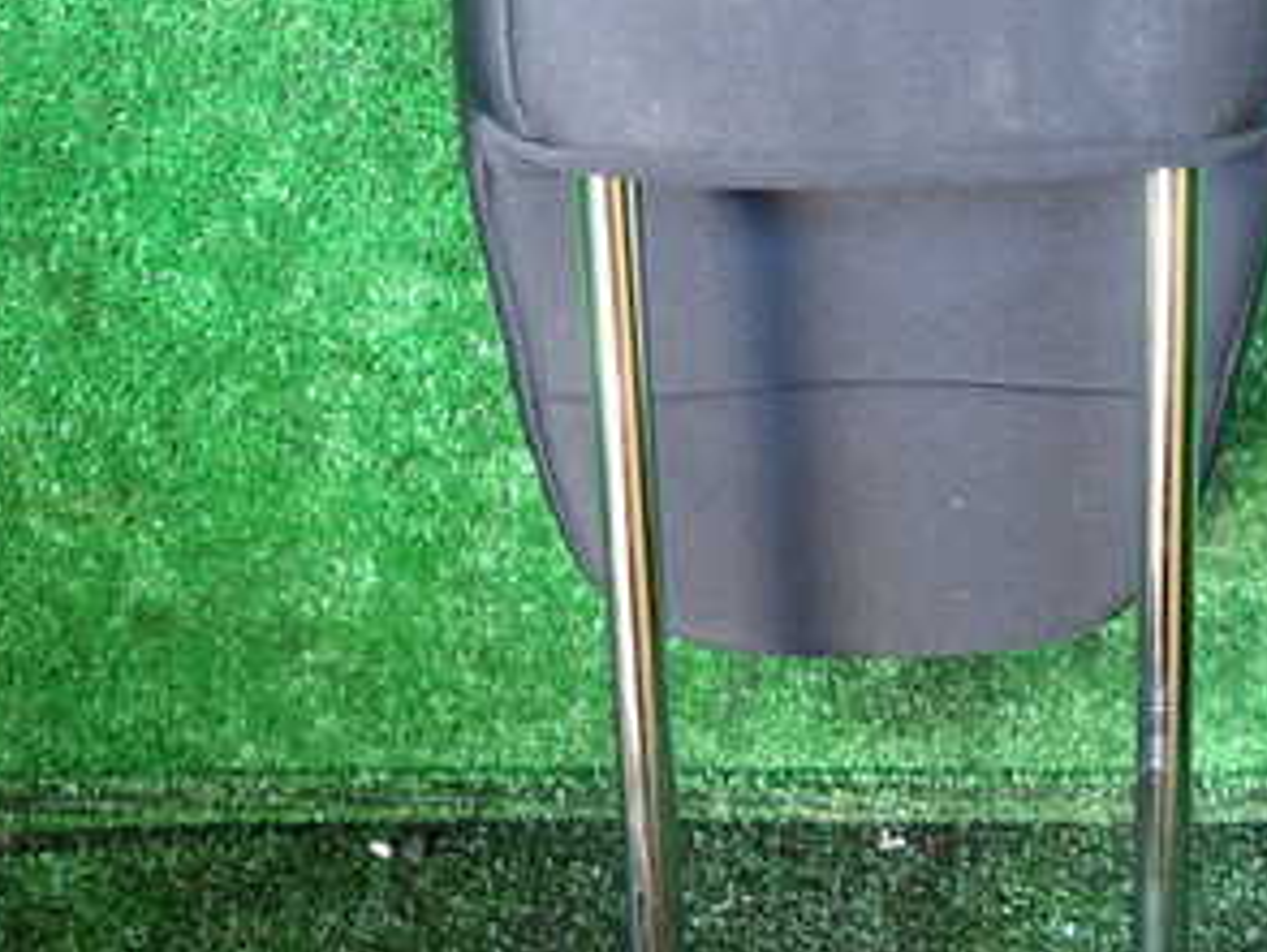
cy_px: 448
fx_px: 1868
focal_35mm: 51
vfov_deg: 28.6
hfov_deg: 36.9
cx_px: 883
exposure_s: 1/30
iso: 400
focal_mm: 4.5
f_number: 2
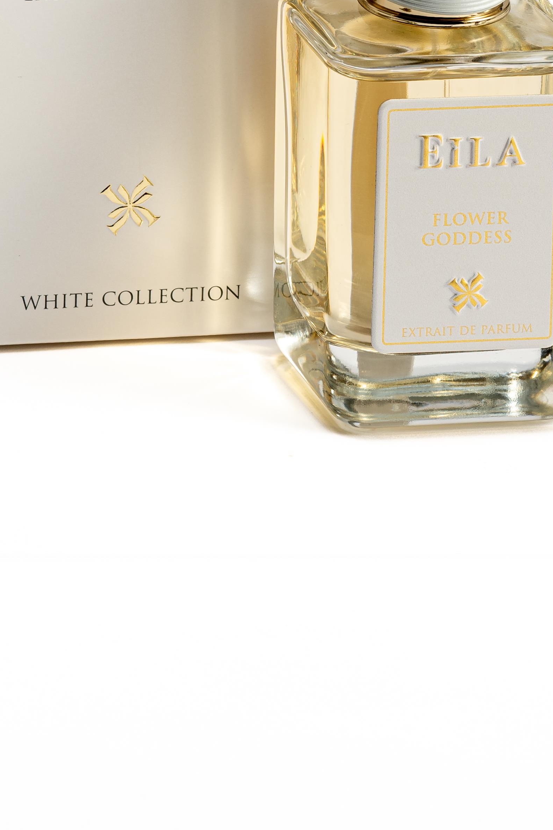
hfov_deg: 2.7
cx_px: 148
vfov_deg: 4.0
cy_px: -159
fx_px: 11727
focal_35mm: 509
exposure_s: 1/160
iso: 100
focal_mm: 200
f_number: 16
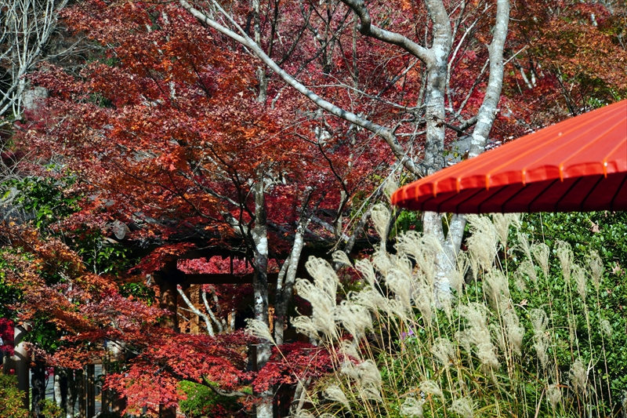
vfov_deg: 15.2
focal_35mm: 90
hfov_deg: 22.7
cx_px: 314
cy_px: 209
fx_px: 1562
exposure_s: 1/400
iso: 100
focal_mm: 59.8
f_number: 5.6
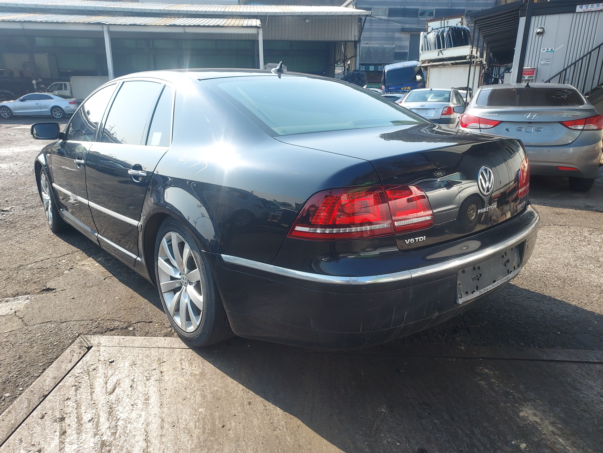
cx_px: 302
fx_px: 418
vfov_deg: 56.8
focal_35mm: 24
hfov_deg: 71.6
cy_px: 226
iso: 40
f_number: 1.8
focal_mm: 4.6
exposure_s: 1/403
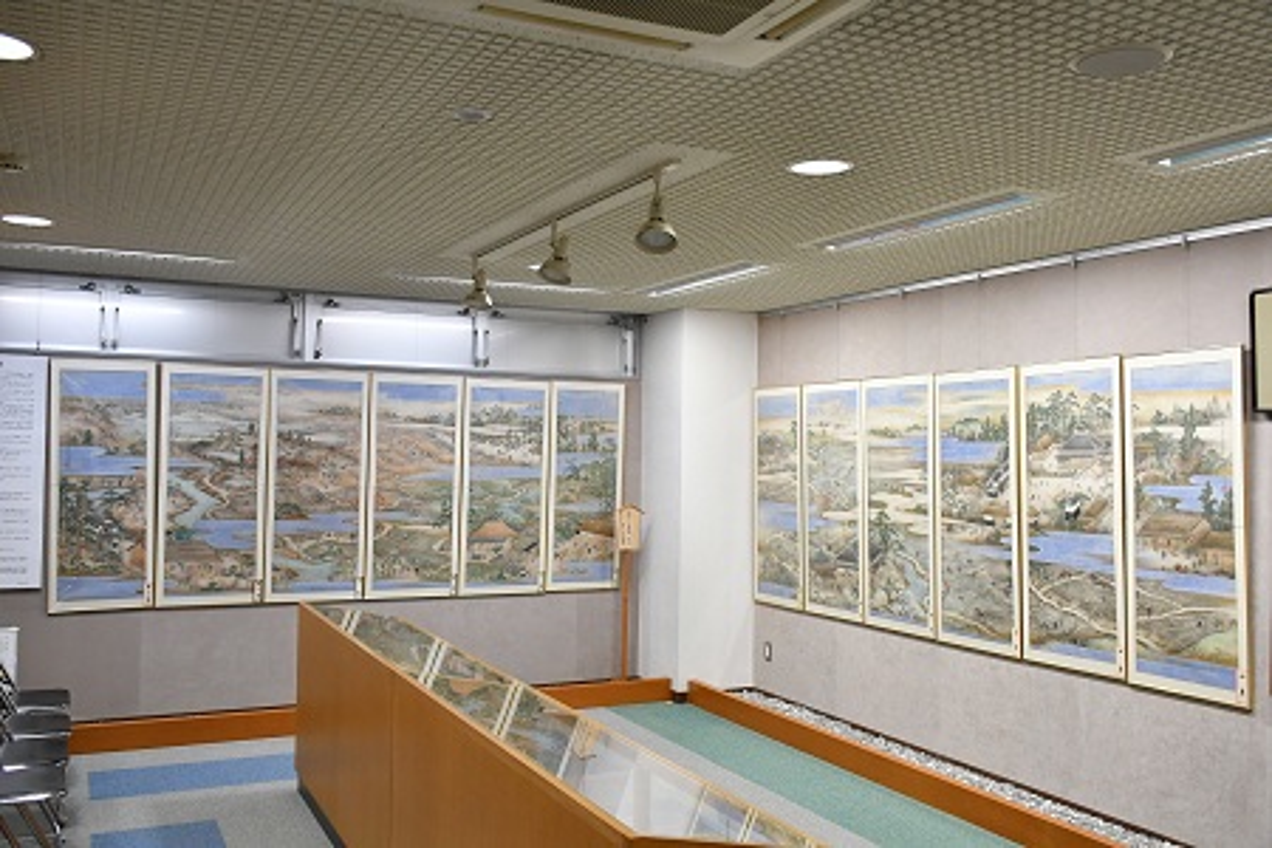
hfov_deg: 57.2
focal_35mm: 33
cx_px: 636
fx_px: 1166
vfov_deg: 40.0
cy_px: 424
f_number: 5.6
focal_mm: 22
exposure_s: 1/100
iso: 1600
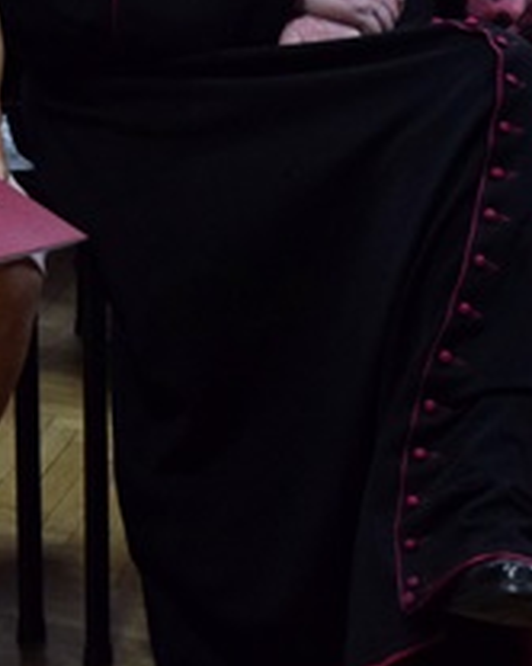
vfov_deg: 13.5
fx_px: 2779
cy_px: 11
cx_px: 125
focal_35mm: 141
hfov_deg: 10.9
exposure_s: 1/100
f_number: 4.5
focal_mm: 26
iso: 2800
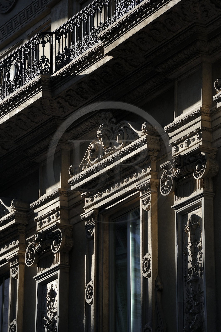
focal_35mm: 200
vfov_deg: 10.3
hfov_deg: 6.9
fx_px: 1845
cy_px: 166
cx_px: 110
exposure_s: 1/200
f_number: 8
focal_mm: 200
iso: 400
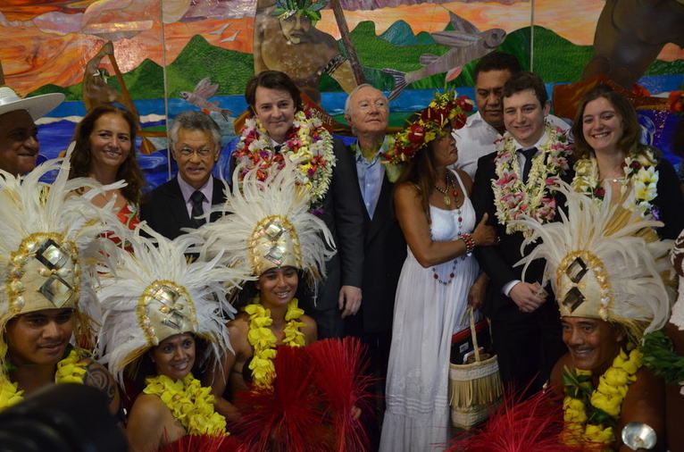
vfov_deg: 34.0
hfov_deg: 49.7
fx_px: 739
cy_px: 226
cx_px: 342
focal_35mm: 39
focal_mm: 26
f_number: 4
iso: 2000
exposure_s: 1/30
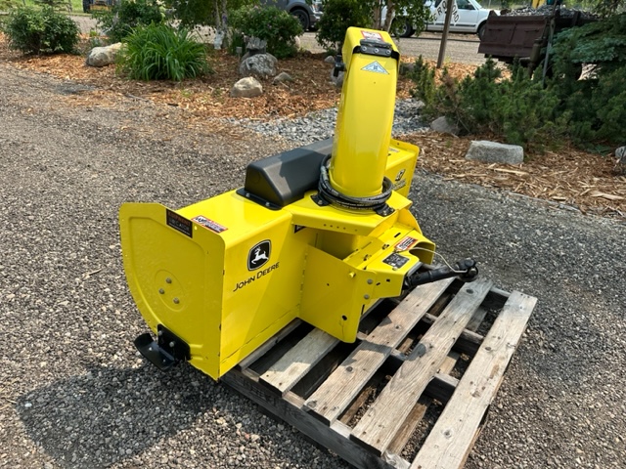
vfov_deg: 56.8
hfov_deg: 71.6
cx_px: 313
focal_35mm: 24
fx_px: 434
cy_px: 234
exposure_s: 1/2882
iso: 80
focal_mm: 6.86
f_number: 1.78
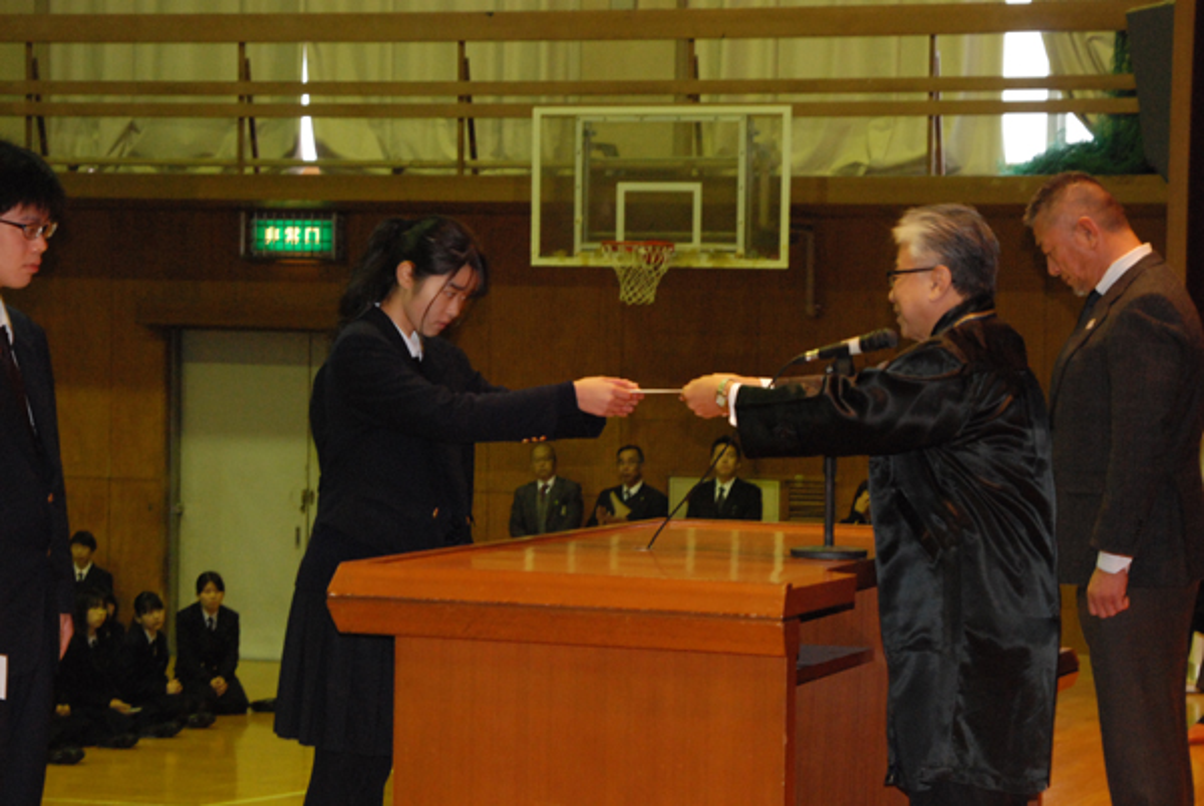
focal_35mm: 105
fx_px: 3517
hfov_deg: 19.4
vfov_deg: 13.1
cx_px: 602
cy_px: 403
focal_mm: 70
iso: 1600
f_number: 7.1
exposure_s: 1/30
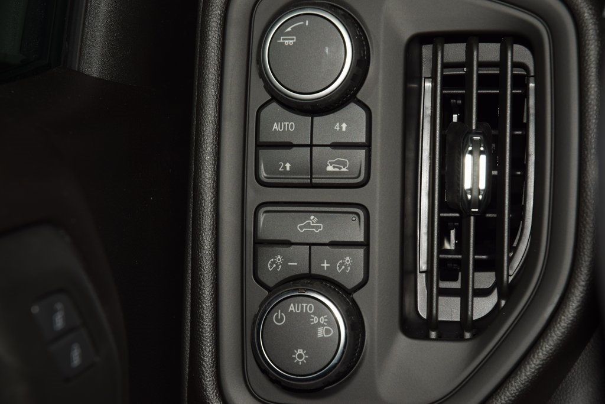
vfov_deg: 13.0
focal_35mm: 105
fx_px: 1765
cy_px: 202
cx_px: 302
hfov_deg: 19.5
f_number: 8
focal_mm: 70
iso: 100
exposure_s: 1/125
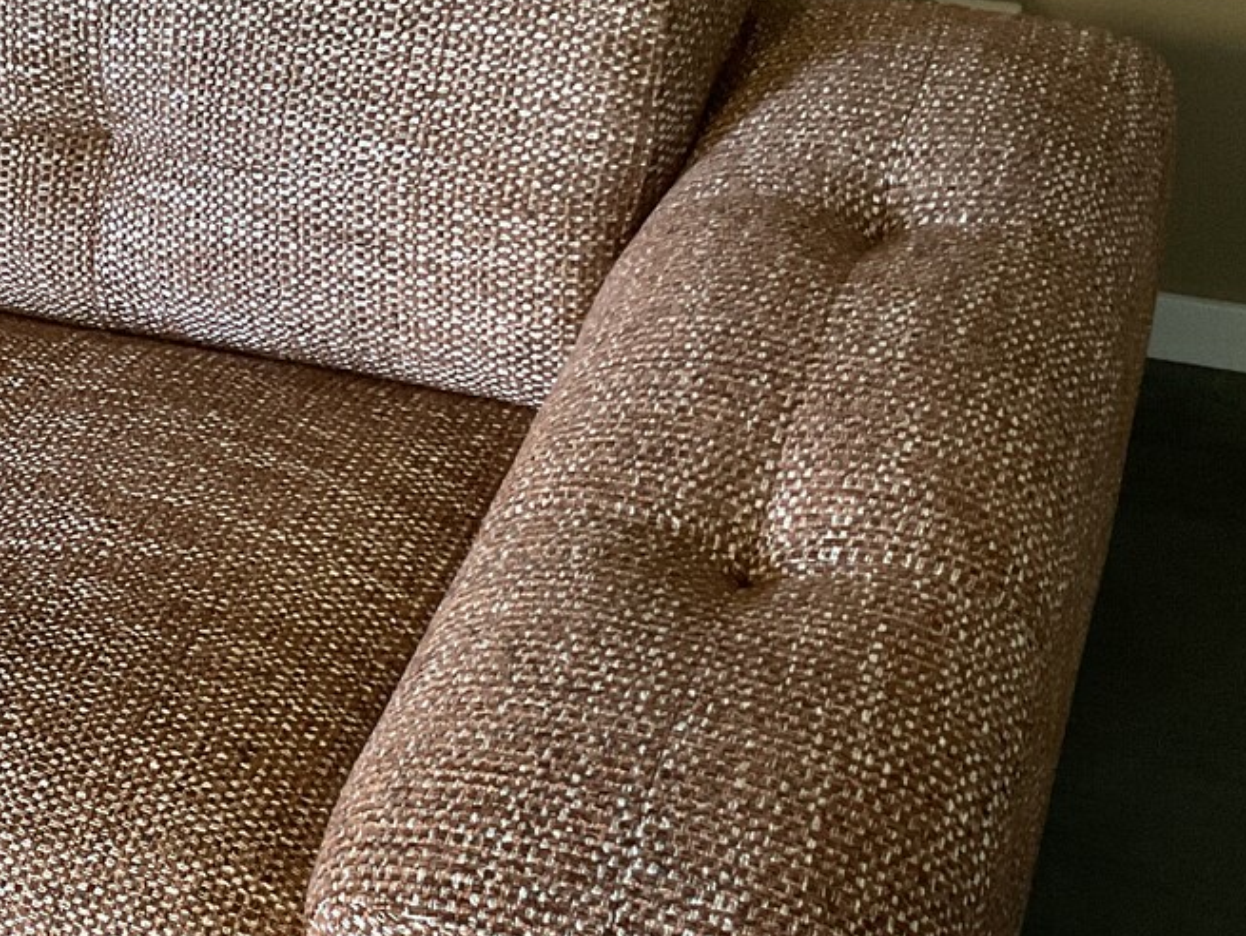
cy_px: 557
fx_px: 2125
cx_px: 121
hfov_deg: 31.2
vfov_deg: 24.8
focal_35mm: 59
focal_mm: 3
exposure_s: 1/33
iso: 250
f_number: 1.8
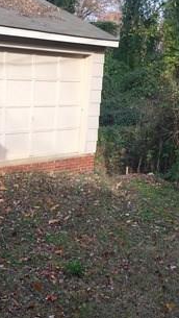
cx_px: 80
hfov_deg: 22.7
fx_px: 446
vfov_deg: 39.1
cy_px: 174
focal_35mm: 53
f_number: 2.2
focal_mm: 4.15
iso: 32
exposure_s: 1/520
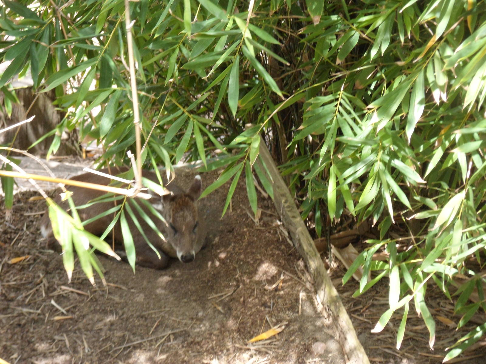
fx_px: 2274
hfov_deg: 12.2
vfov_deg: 9.2
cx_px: 243
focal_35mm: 162
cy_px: 182
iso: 200
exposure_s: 1/60
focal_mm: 28.7
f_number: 5.5
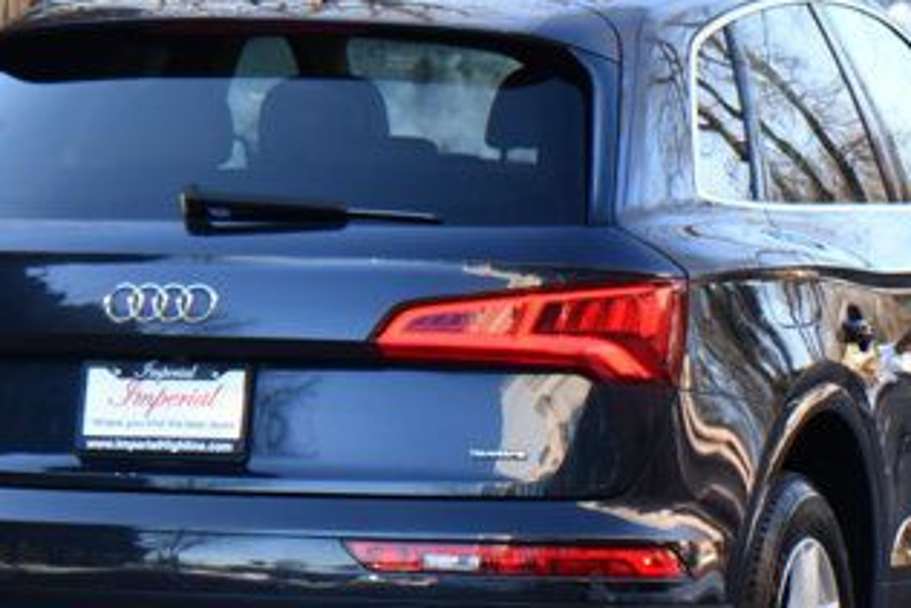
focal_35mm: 227
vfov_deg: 6.1
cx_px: 438
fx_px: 5747
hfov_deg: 9.1
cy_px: 333
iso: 400
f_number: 5.6
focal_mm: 75
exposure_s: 1/250
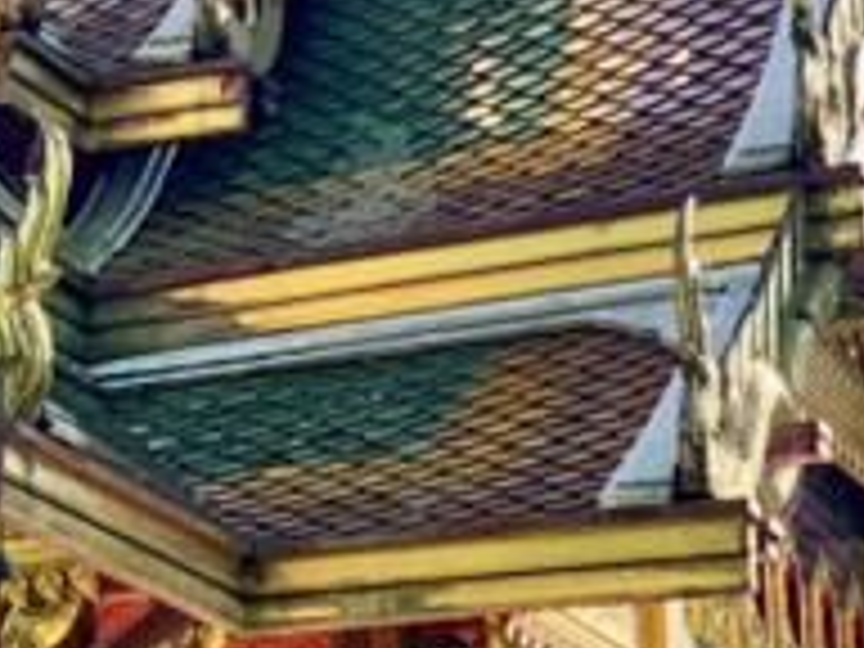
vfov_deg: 9.3
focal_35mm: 159
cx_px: -223
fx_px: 3969
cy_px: 518
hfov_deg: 12.1
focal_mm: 6
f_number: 2.4
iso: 25
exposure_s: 1/122
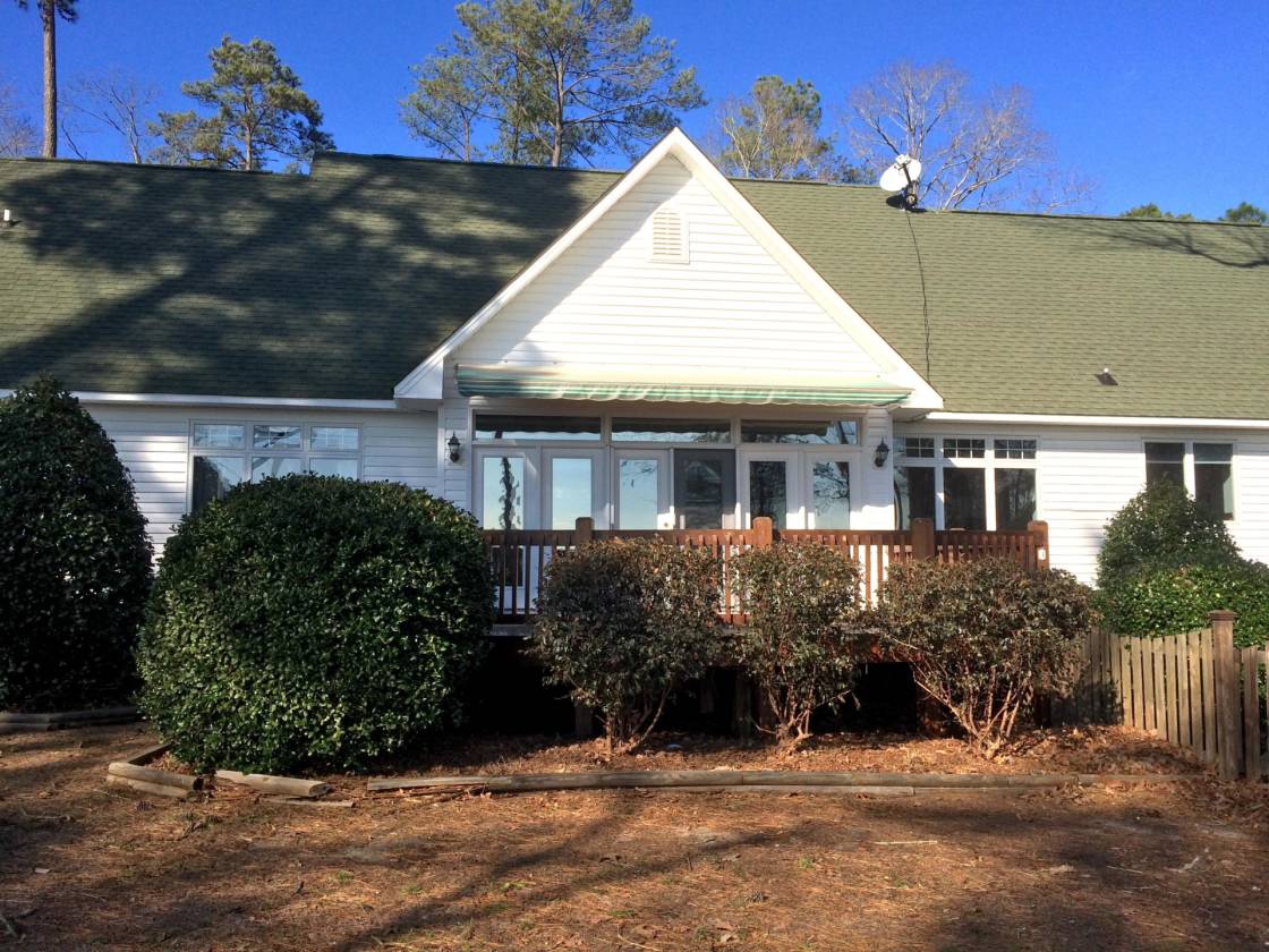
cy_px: 476
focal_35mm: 29
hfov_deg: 61.7
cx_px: 634
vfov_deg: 48.2
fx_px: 1063
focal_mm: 4.15
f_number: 2.2
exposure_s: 1/2415
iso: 32
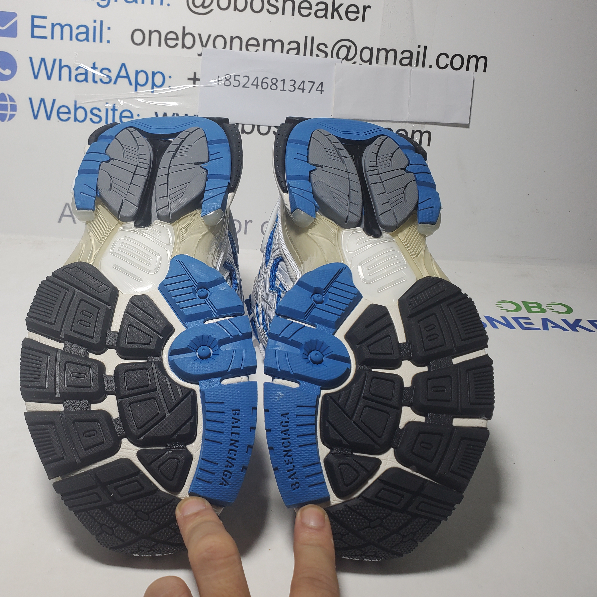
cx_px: 250
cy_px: 298
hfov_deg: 52.3
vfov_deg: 52.5
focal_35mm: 31
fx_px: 605
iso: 50
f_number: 2.4
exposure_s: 1/225
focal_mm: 4.3
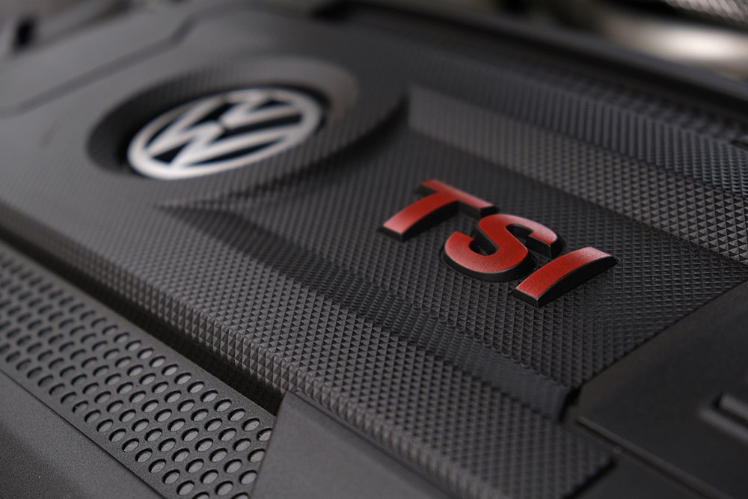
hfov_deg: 24.5
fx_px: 1725
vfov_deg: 16.5
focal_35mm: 83
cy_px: 250
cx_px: 374
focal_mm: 55
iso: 80
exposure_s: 1/125
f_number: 4
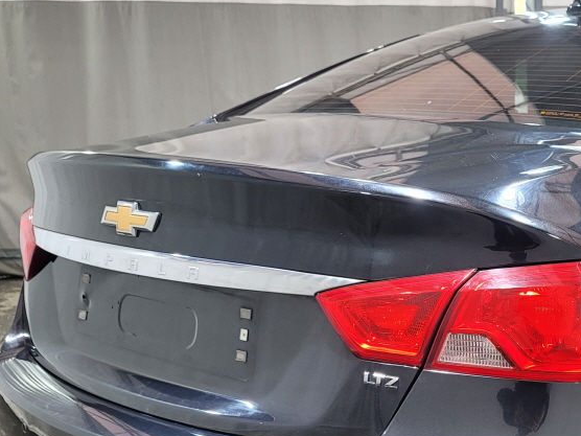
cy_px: 344
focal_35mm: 54
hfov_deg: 33.6
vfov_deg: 26.6
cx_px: 525
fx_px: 906
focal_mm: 7
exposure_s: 1/120
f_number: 1.8
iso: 160
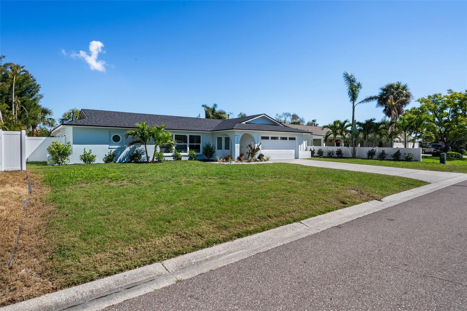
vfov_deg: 64.6
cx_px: 234
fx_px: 246
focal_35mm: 19
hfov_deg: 86.9
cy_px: 156
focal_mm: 19
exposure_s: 1/500
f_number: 10
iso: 250
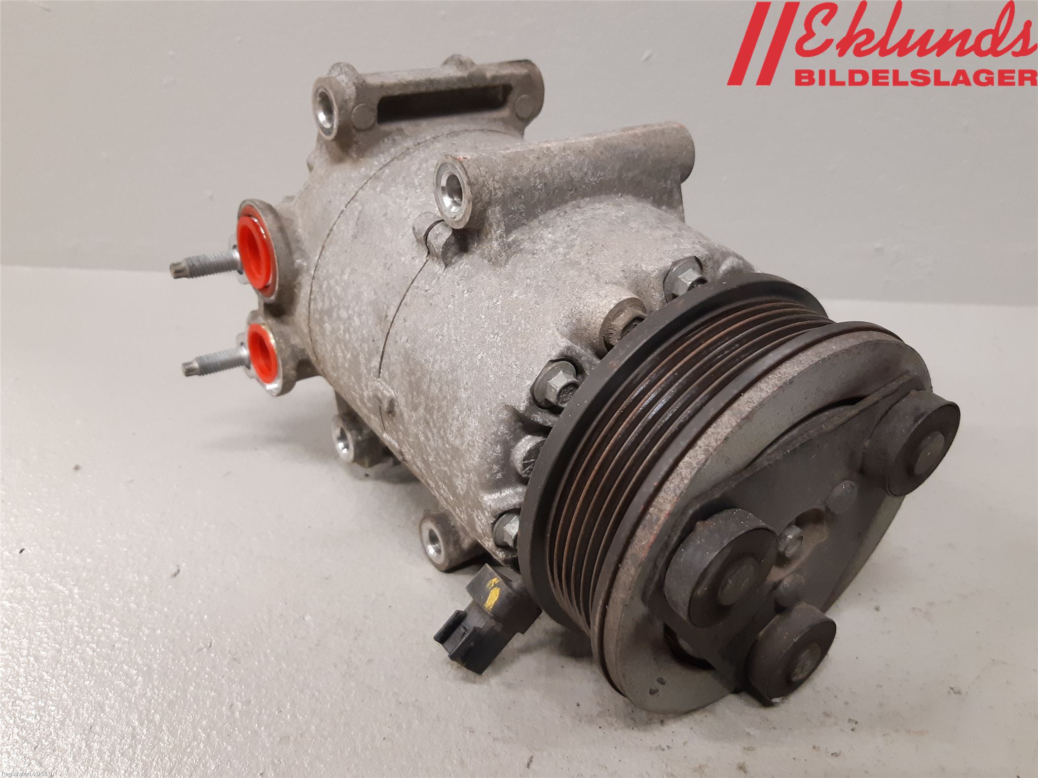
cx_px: 519
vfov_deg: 53.1
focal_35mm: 26
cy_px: 389
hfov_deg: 67.3
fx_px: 780
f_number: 1.7
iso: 200
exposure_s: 1/50
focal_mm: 3.93
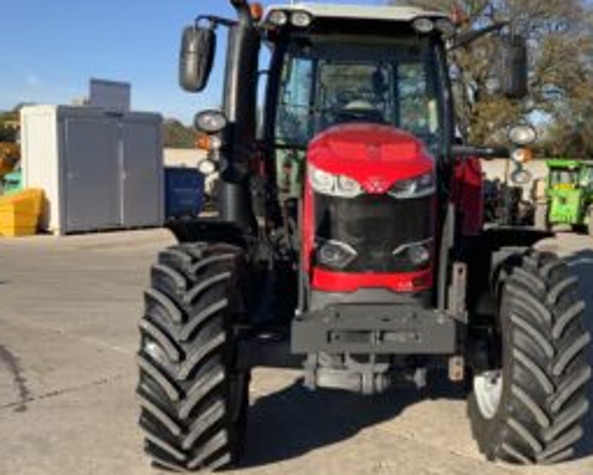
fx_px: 702
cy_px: 233
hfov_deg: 45.0
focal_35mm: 40
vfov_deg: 37.3
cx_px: 405
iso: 16
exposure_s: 1/1412
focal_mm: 3
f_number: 1.8
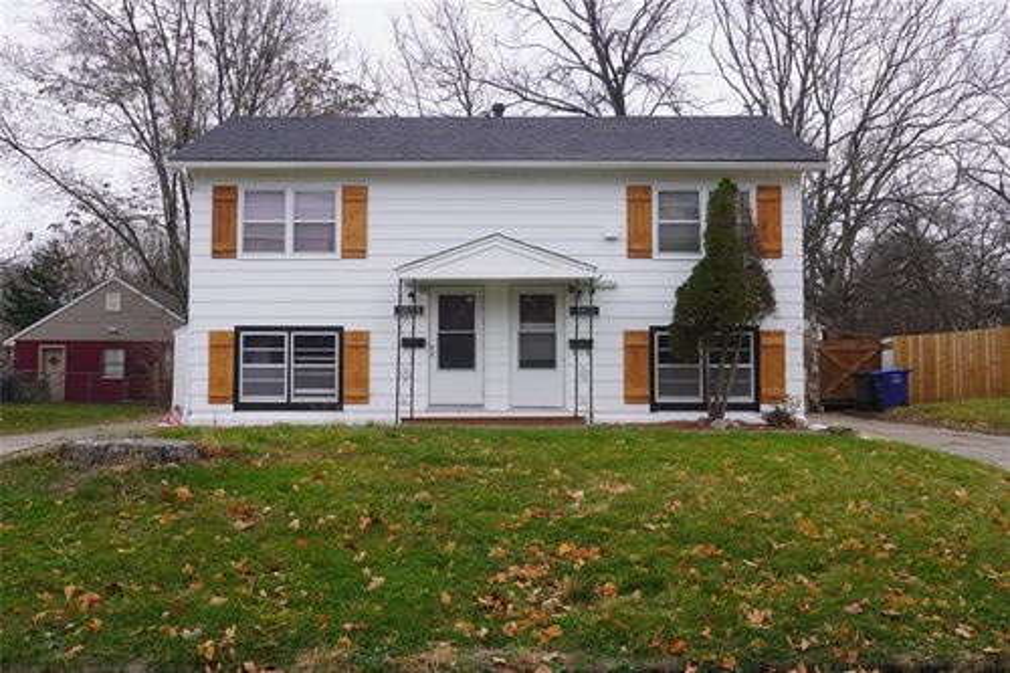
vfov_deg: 33.0
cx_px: 505
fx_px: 1136
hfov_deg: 47.9
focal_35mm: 40
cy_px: 336
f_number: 6.3
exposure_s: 1/80
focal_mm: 27
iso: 100
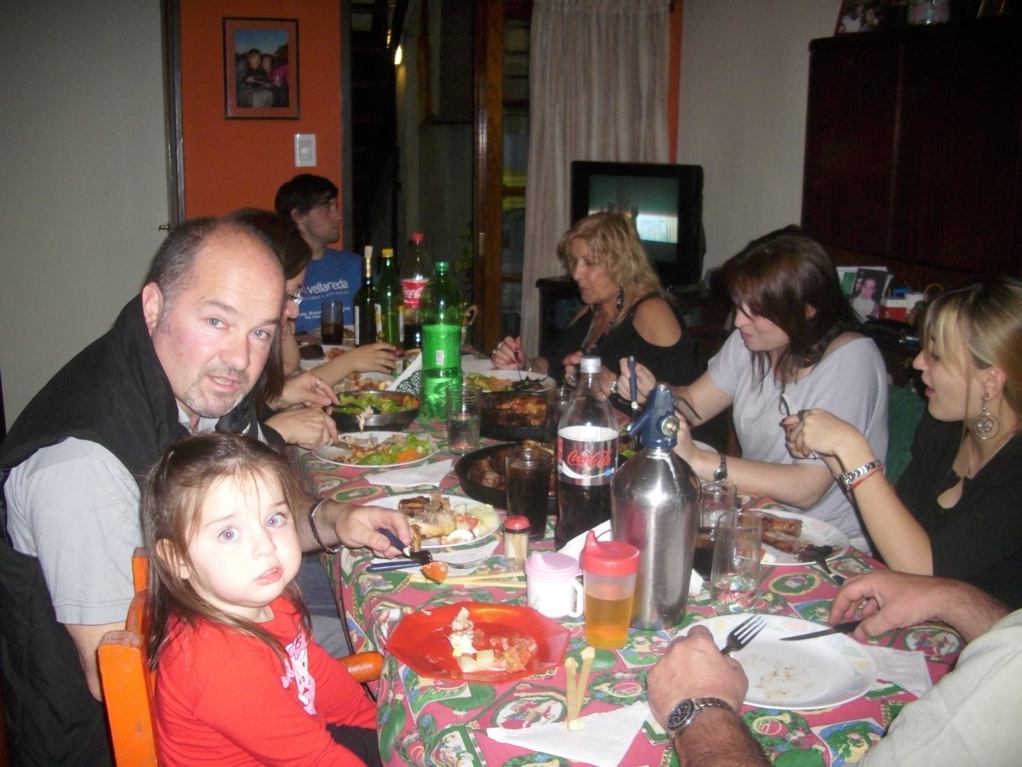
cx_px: 511
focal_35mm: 31
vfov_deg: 45.4
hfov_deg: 58.4
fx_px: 915
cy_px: 384
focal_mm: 6.2
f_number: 2.8
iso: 200
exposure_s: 1/200
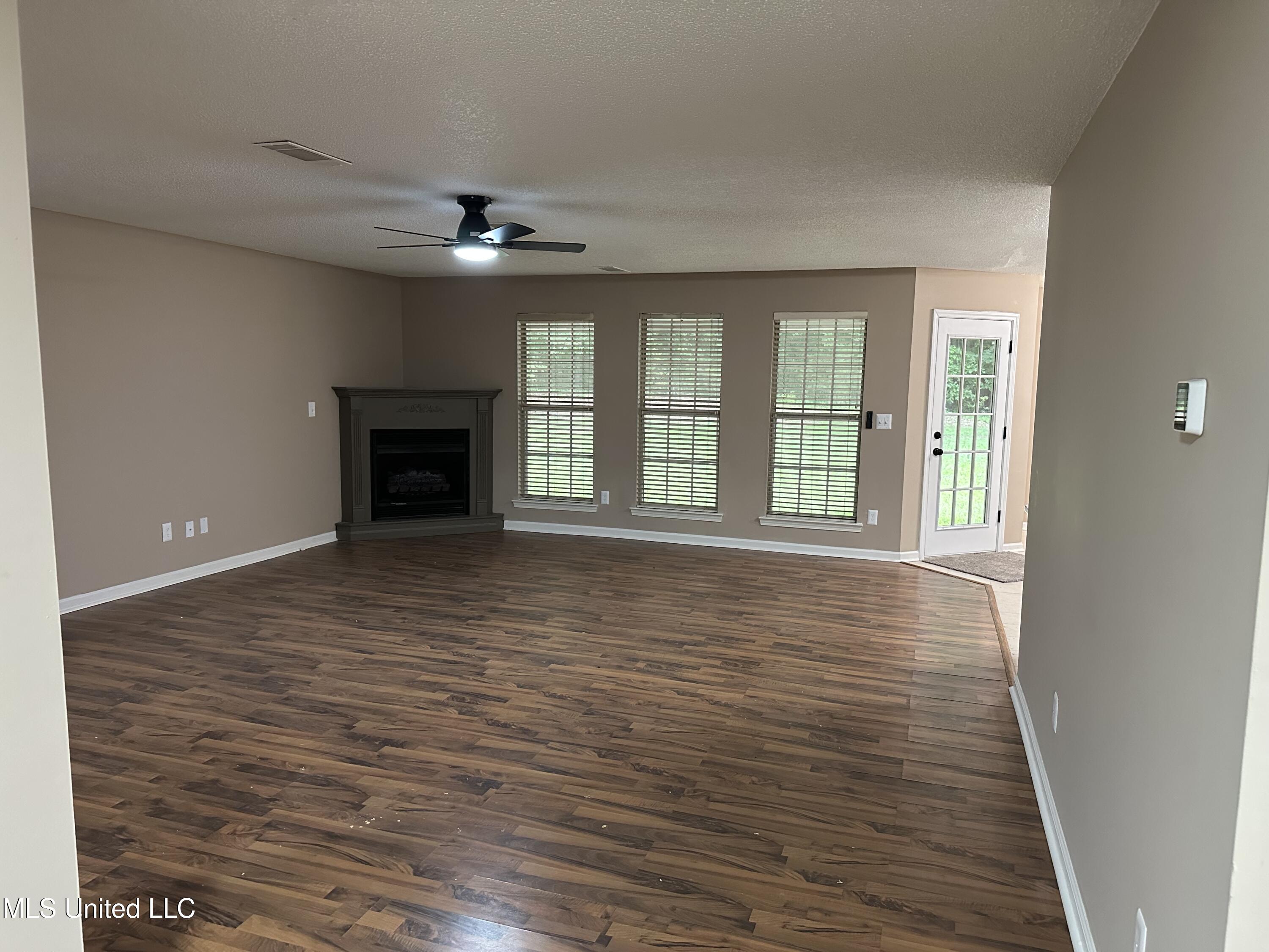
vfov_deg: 56.8
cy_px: 476
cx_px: 634
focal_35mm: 24
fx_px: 880
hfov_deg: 71.6
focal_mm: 6.86
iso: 640
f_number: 1.78
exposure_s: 1/60
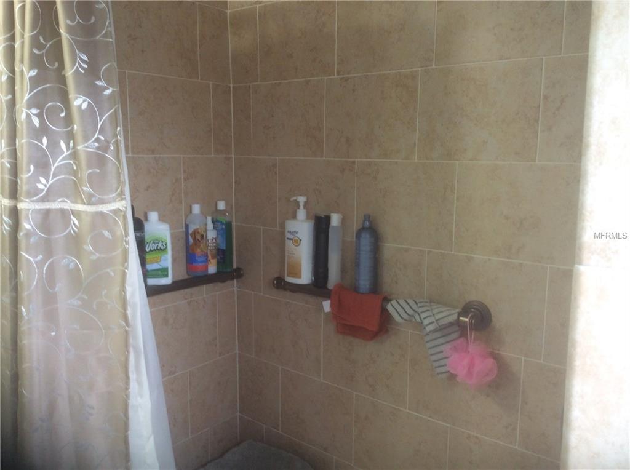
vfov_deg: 44.0
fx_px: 581
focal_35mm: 32
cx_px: 315
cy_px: 235
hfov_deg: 56.9
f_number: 2.4
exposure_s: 1/24
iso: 50
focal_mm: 3.3
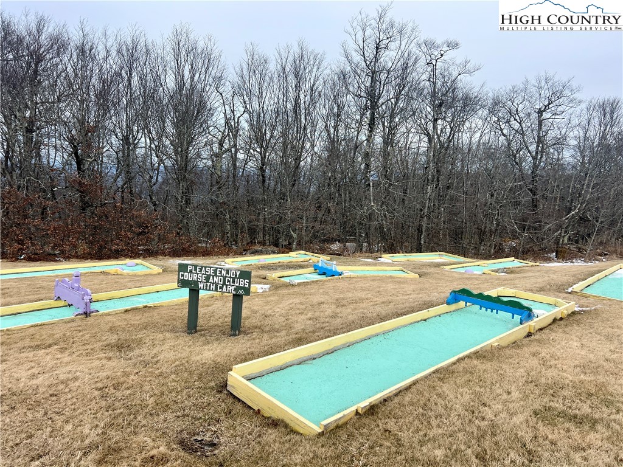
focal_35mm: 26
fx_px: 468
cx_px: 312
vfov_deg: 53.1
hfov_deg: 67.3
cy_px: 234
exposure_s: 1/2404
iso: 50
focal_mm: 5.7
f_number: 1.5
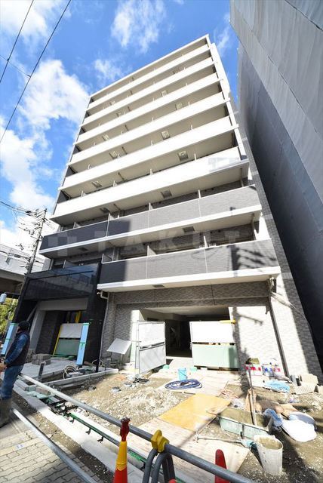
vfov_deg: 112.6
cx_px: 162
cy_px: 242
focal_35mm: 12
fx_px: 161
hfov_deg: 90.1
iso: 100
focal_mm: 8
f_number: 9
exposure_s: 1/80
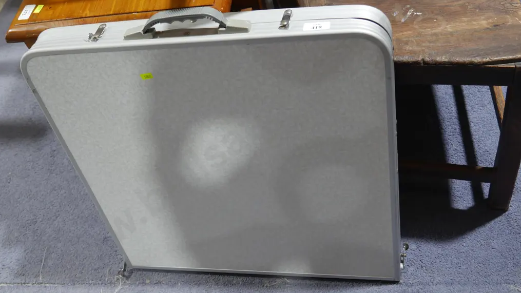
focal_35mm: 44
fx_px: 608
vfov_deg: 27.1
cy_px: 123
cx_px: 259
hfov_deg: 46.4
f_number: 4.4
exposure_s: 1/60
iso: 640
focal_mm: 20
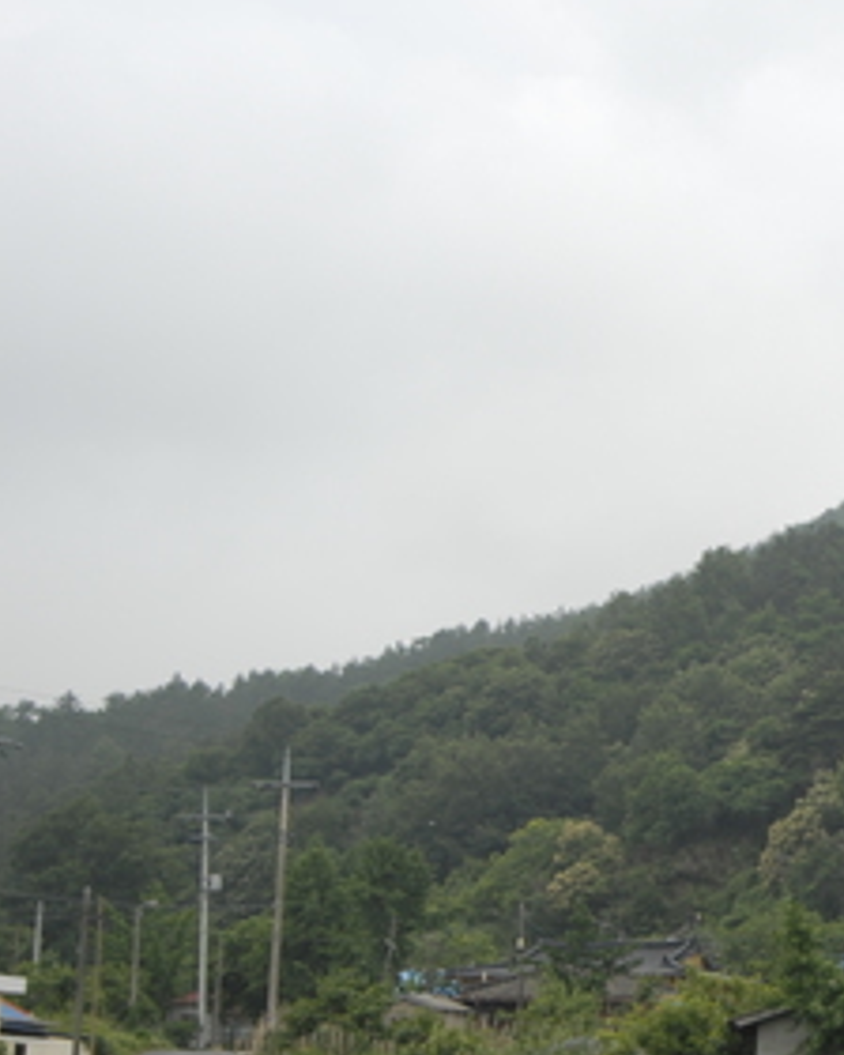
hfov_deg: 13.3
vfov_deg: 17.6
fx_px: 3409
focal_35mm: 109
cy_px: 603
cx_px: 1287
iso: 100
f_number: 7.1
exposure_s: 1/180
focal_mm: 31
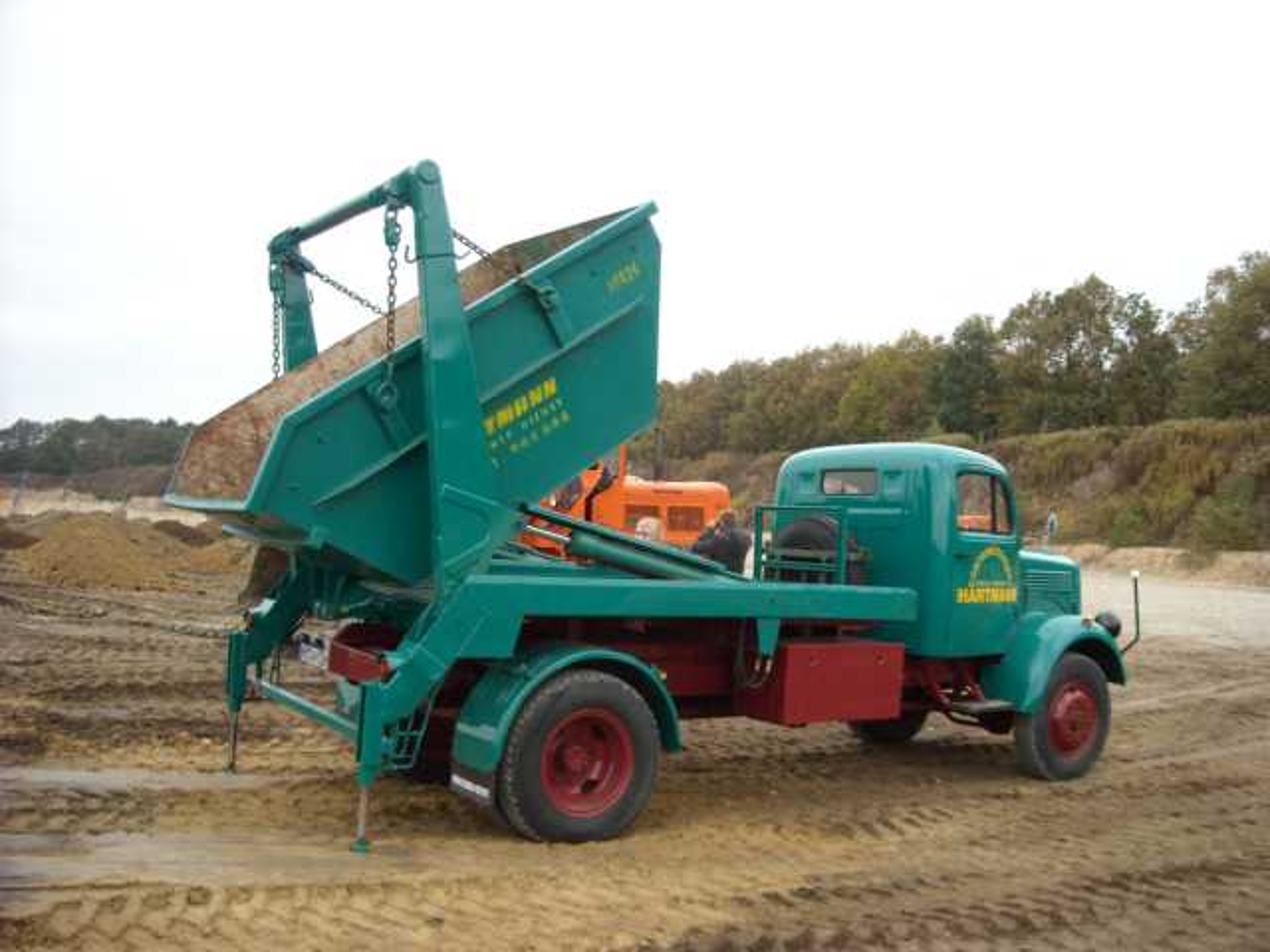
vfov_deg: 40.7
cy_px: 476
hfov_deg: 52.6
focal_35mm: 35
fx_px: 1284
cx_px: 635
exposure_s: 1/80
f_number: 2.8
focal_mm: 5.7
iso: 64
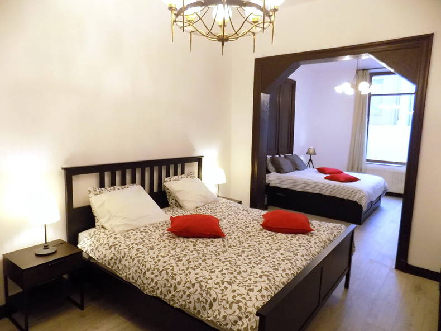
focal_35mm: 23
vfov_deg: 58.9
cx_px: 220
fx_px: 293
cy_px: 166
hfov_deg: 73.9
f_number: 3.1
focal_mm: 4
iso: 400
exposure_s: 1/30
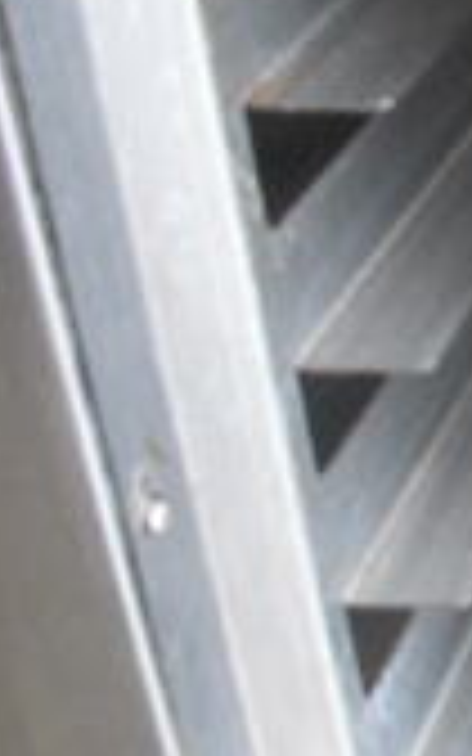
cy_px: 238
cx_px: 1263
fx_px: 2058
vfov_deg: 20.7
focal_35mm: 100
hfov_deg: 10.5
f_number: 3.5
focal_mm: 18
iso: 4000
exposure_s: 1/125
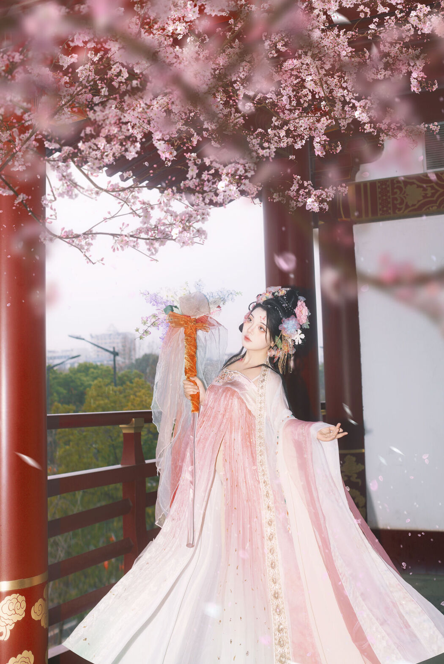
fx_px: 906
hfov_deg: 27.5
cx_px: 222
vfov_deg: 40.3
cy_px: 332
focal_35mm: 49
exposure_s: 1/125
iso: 100
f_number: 4.5
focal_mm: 50
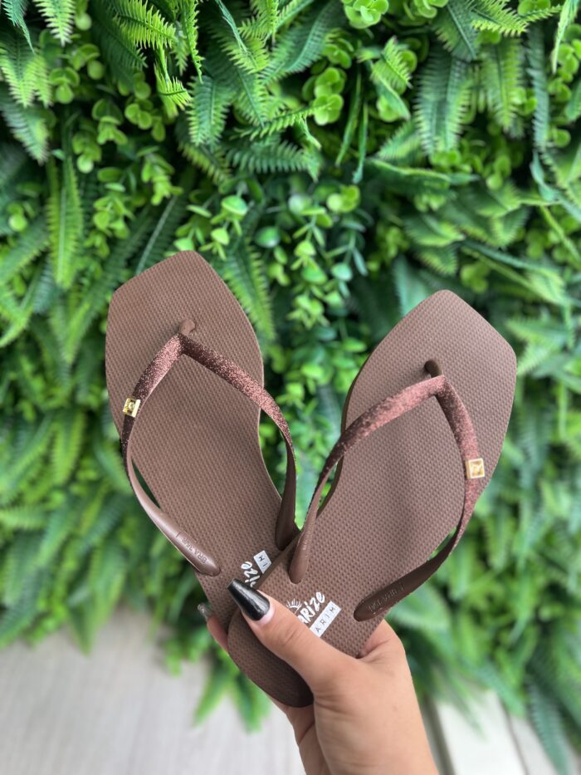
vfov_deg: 67.3
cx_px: 290
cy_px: 388
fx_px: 582
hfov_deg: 53.1
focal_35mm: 26
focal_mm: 5.7
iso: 50
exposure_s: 1/120
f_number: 1.5
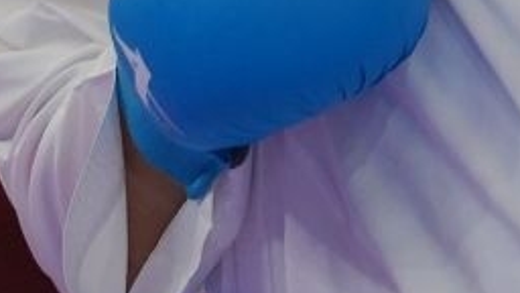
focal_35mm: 2170
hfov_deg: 1.0
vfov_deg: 0.6
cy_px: -678
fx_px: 29921
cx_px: 845
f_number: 2.8
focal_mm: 197
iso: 400
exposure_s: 1/1000
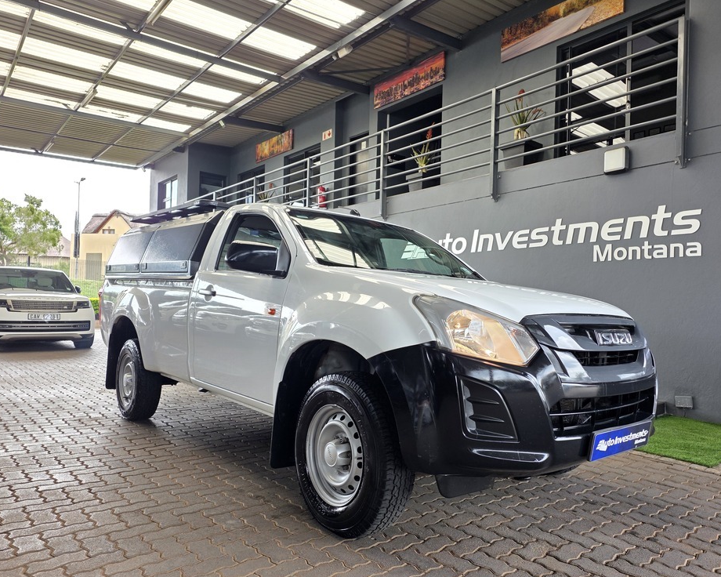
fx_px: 533
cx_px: 393
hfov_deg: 68.0
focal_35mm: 25
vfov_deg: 56.8
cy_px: 296
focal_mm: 6.25
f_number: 1.7
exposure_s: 1/180
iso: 80
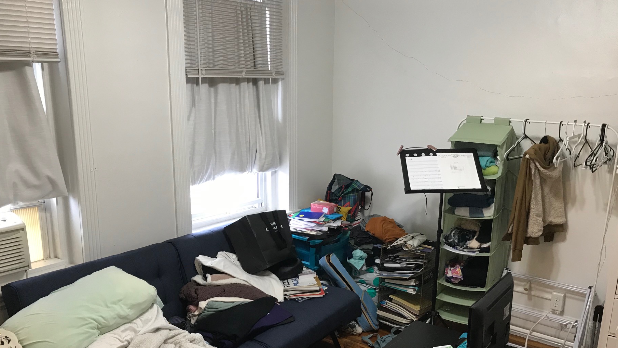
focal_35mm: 34
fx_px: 557
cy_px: 225
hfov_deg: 58.0
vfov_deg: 34.4
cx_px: 332
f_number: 1.8
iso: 40
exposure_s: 1/20
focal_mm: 3.99
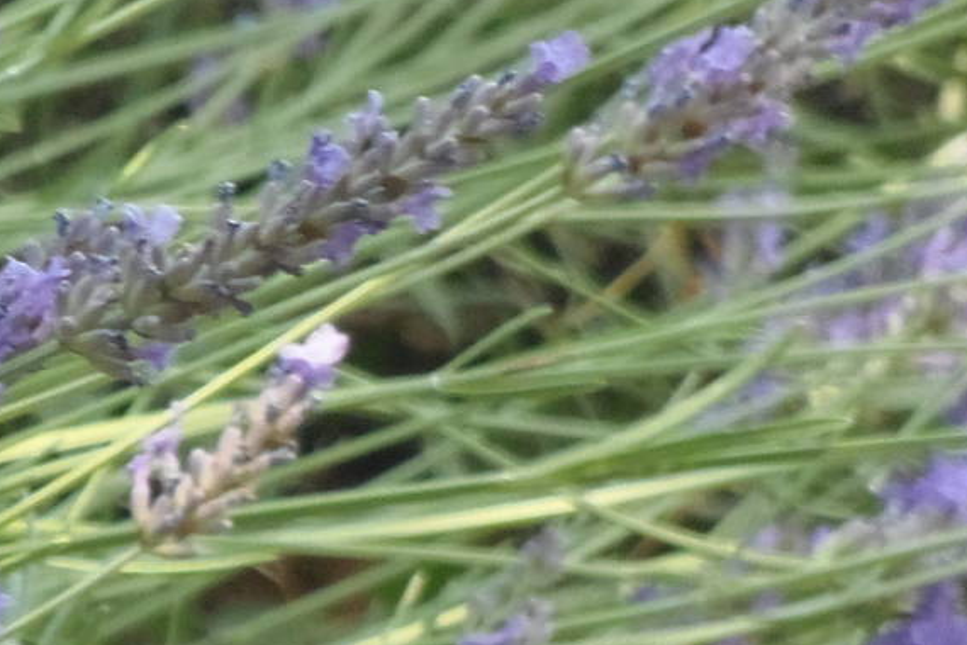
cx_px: -283
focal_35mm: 1988
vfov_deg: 0.7
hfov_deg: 1.0
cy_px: 397
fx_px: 53396
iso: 250
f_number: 5.3
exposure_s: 1/320
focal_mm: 126.2
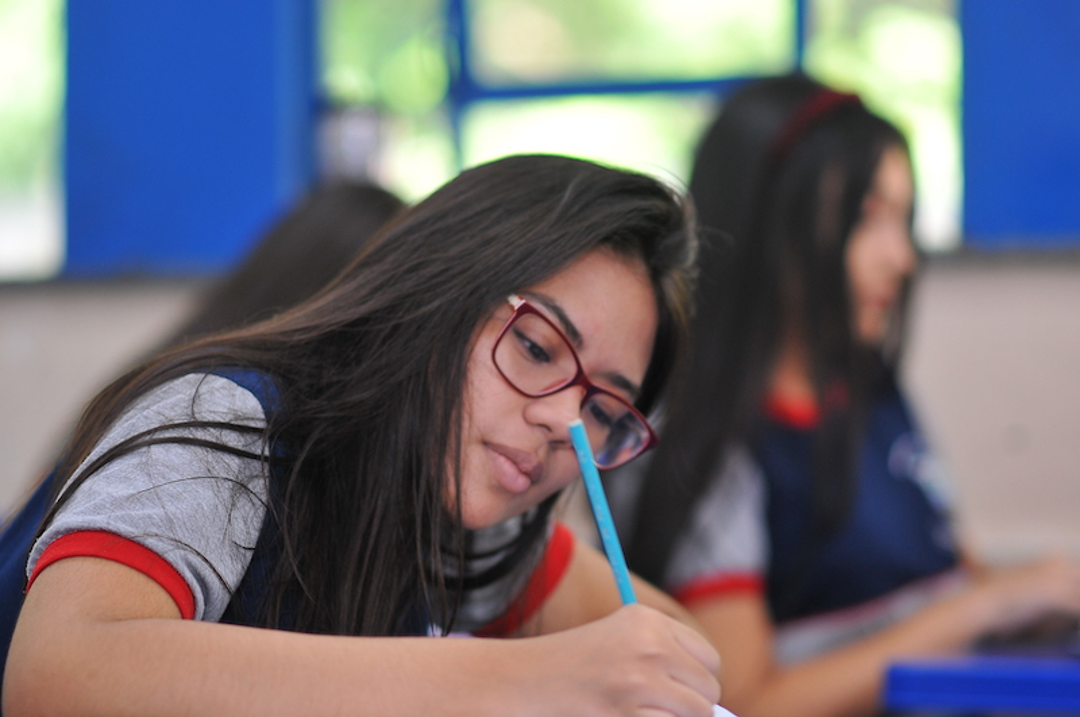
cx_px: 540
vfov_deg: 10.7
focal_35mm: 128
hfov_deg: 16.1
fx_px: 3820
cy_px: 358
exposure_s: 1/200
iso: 320
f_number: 2
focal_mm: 85
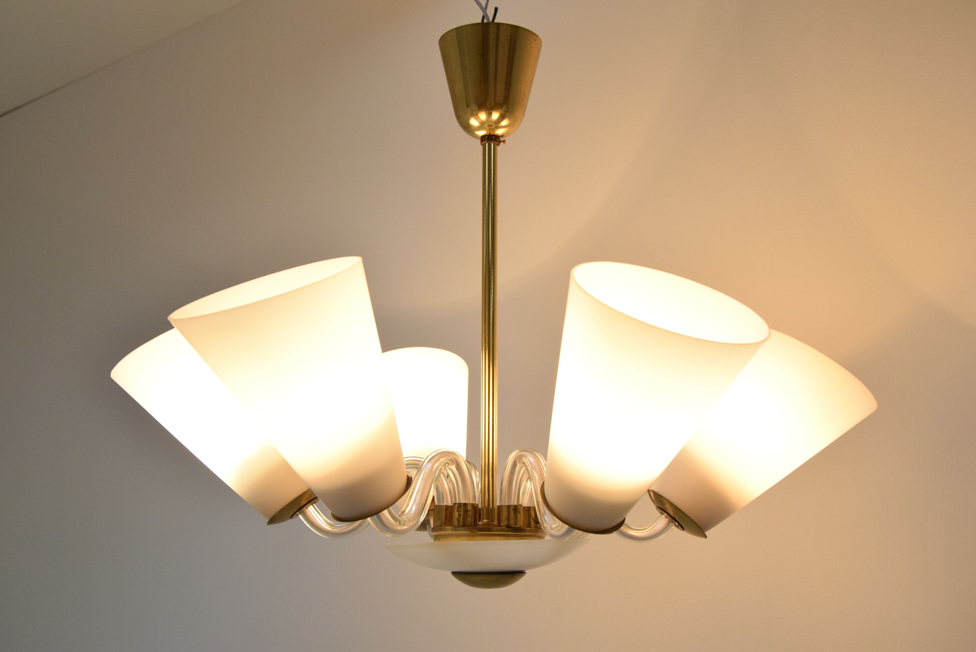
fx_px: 1058
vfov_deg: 34.3
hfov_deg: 49.5
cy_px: 326
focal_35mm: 39
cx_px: 488
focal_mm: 26
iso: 1600
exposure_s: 1/160
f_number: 6.3
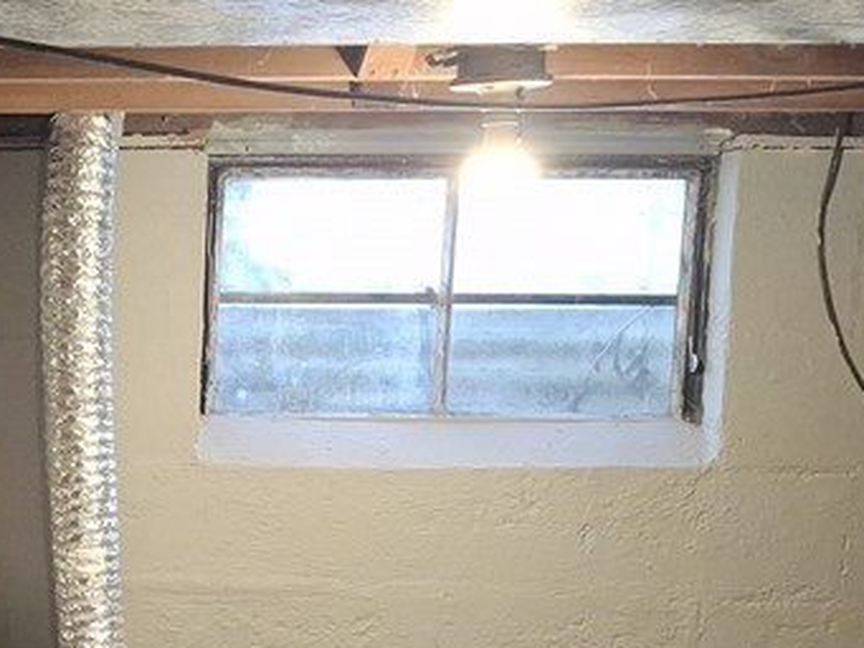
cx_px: -73
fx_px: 1873
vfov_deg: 19.4
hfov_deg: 24.3
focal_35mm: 75
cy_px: 519
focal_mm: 4.69
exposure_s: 1/60
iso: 200
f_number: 1.8
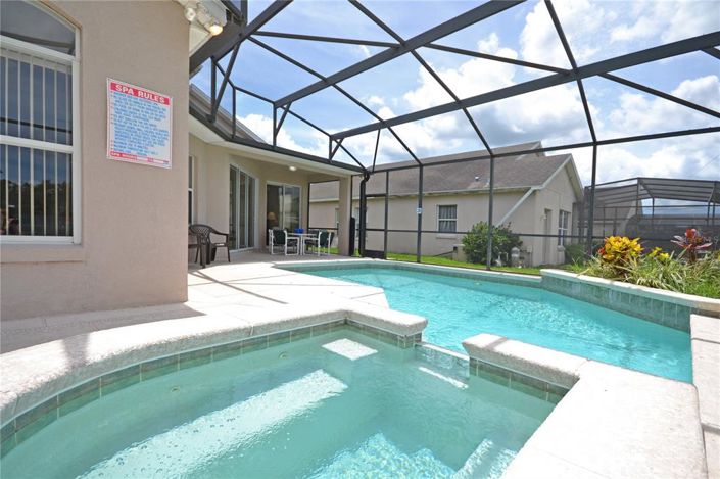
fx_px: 300
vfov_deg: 77.2
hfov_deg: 100.4
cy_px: 240
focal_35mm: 15
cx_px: 360
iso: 100
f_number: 8
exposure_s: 1/250
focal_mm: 10
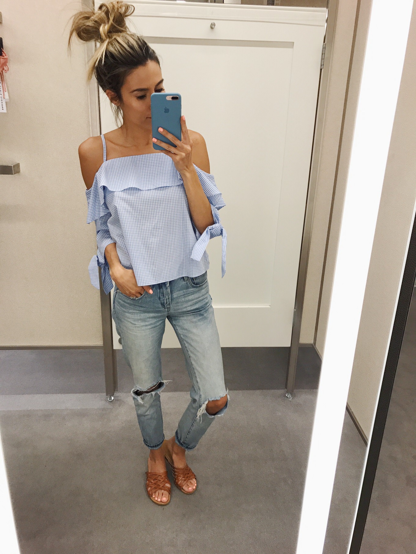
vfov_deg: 63.4
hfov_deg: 49.8
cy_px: 277
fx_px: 449
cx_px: 208
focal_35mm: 28
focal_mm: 3.99
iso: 25
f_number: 1.8
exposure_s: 1/40
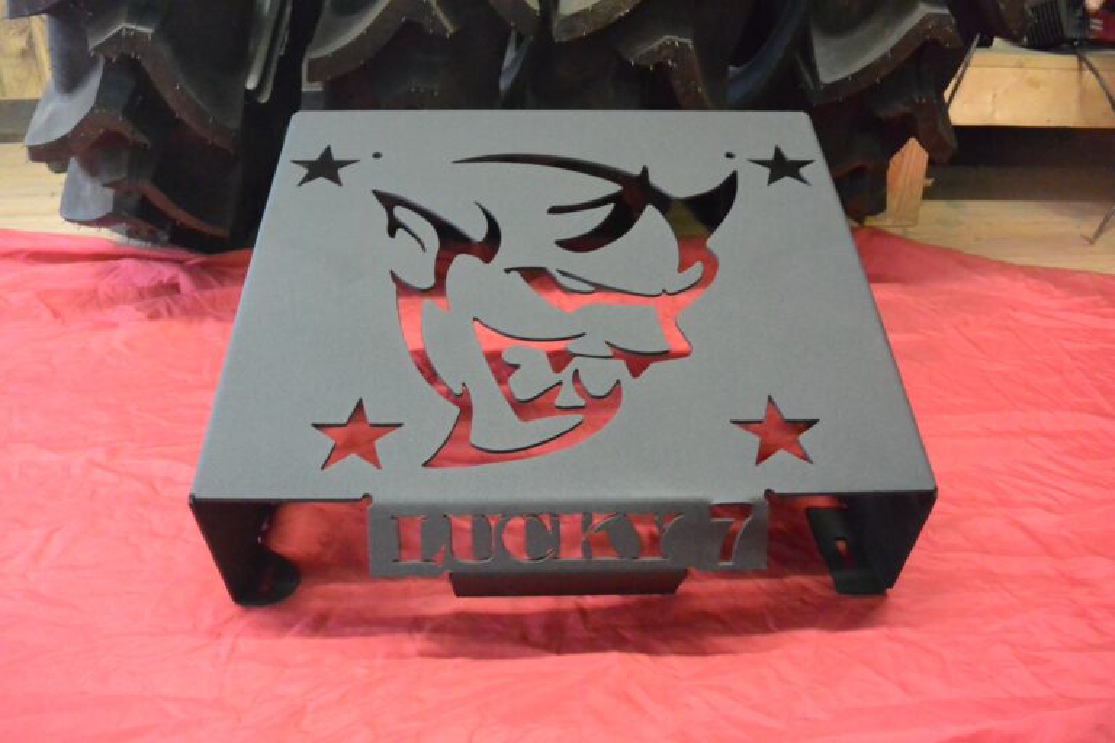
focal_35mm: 29
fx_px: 898
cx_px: 558
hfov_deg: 63.7
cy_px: 372
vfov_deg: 45.0
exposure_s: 1/50
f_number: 3.5
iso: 3200
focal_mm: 11
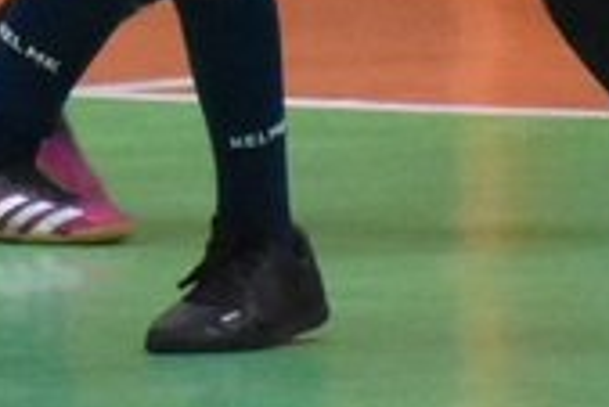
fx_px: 18912
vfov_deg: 1.2
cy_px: -414
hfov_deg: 1.8
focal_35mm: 1117
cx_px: 386
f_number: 5.6
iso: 7200
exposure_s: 1/500
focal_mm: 140
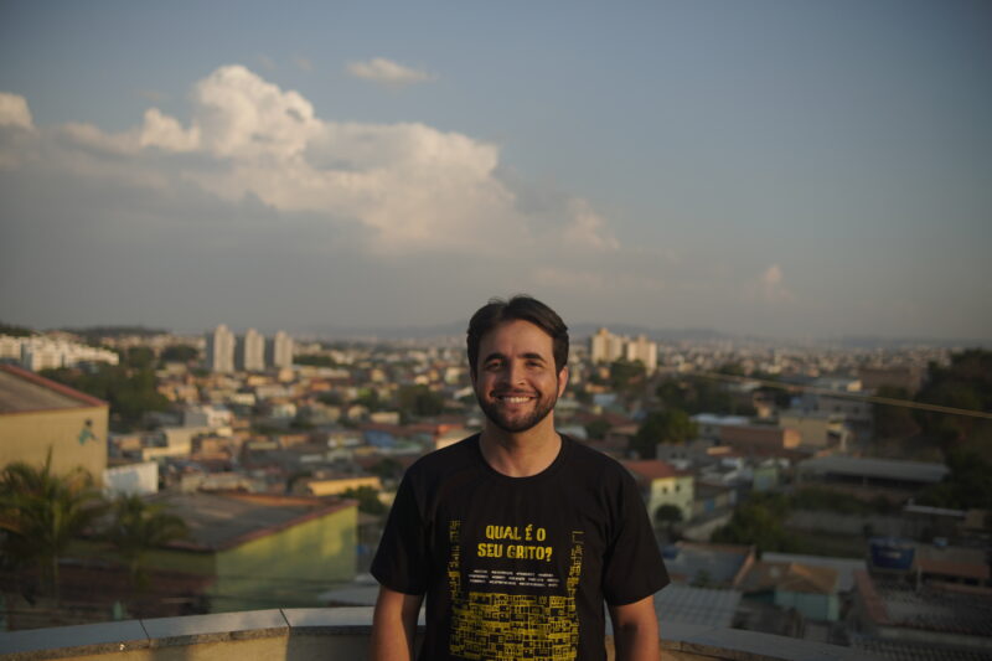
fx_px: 950
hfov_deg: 55.1
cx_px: 496
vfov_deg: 38.3
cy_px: 330
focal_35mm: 34
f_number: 2
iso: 100
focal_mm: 23
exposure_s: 1/250
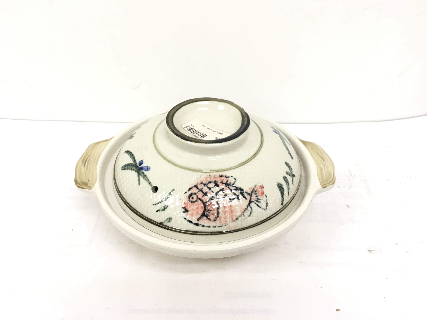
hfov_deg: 61.7
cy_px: 160
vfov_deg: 48.2
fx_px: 358
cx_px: 214
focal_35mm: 29
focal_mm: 4.15
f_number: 2.2
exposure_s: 1/15
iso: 25
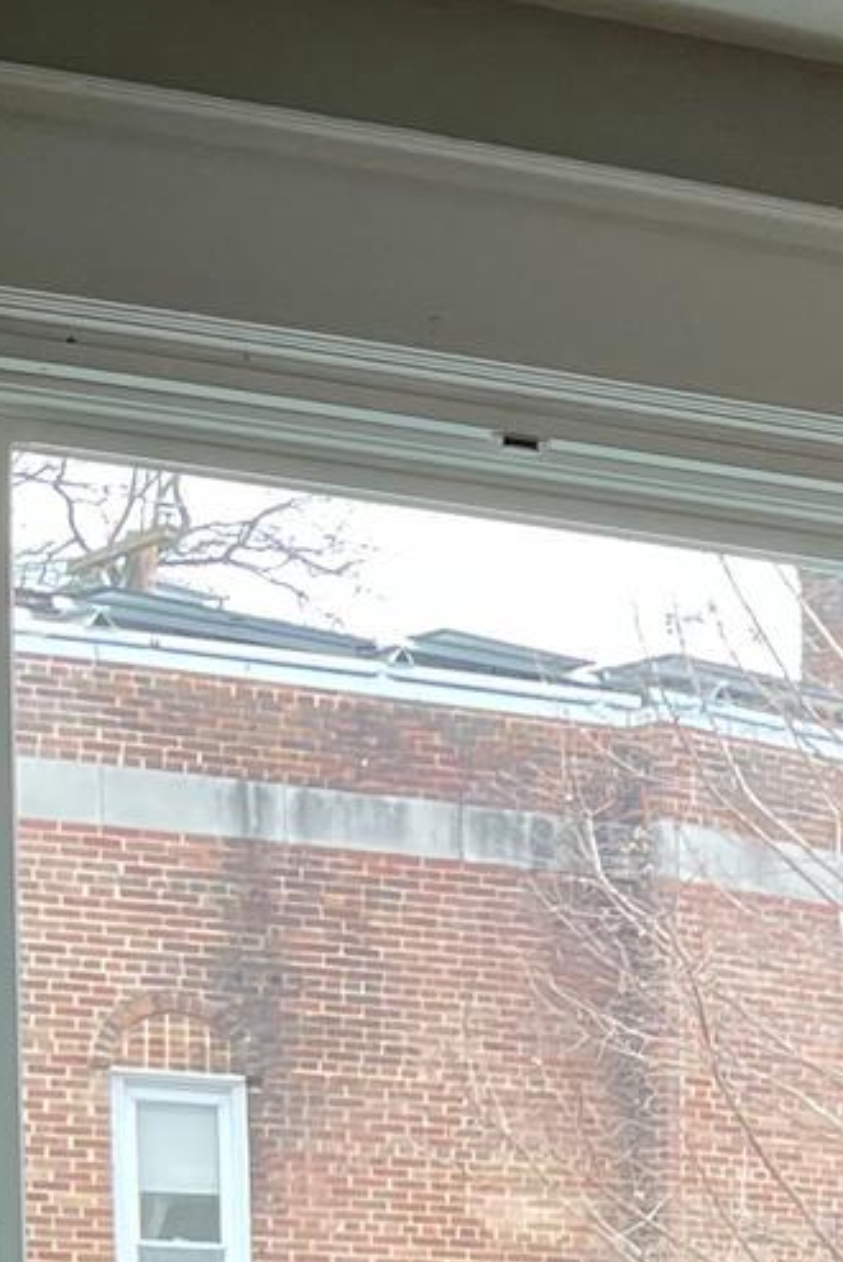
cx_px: 2314
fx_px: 3928
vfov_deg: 16.7
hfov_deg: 10.0
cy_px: 1832
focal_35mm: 112
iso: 100
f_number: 1.6
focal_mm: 5.1
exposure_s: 1/120
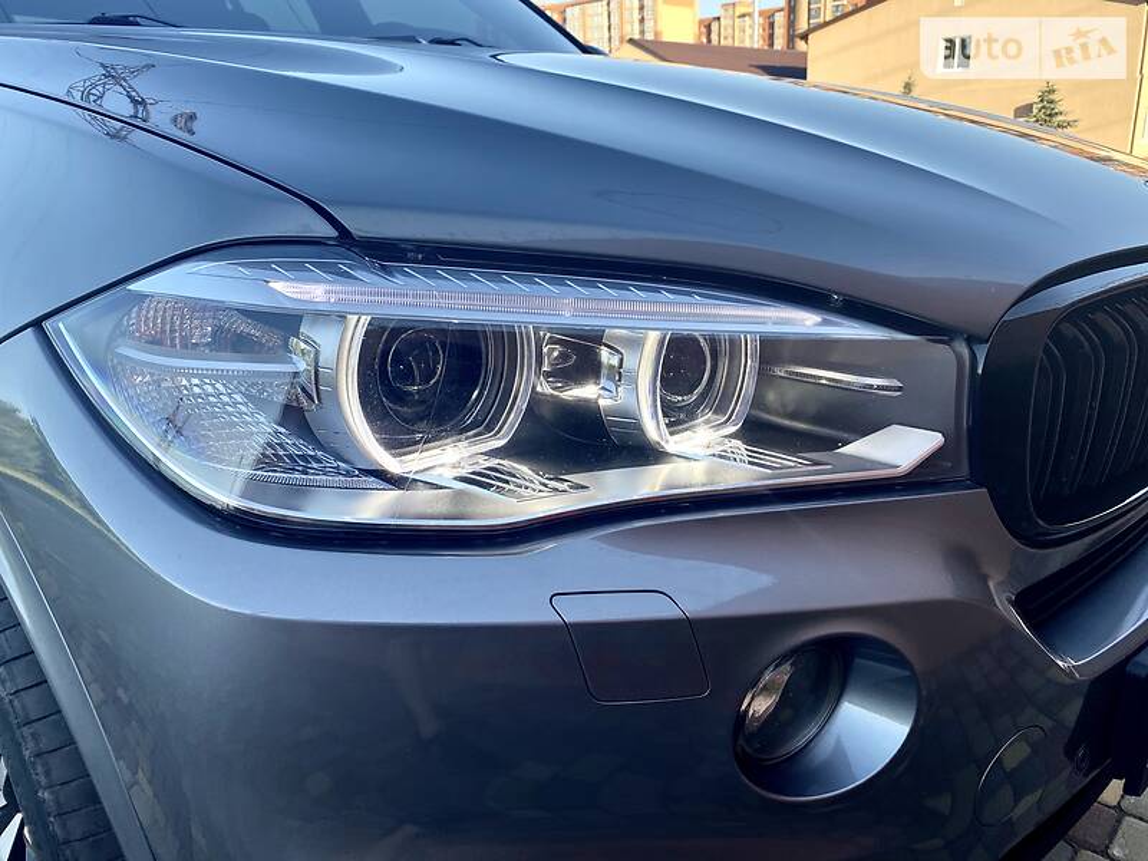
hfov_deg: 67.3
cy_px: 430
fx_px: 862
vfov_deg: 53.1
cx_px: 574
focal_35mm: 26
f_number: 1.8
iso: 32
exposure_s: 1/342
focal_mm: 4.2
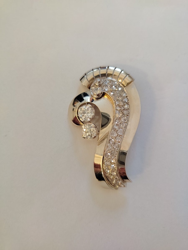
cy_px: 125
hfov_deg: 56.8
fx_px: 174
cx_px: 94
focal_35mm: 24
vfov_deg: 71.6
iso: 8512
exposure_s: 1/333
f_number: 1.75
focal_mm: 5.25
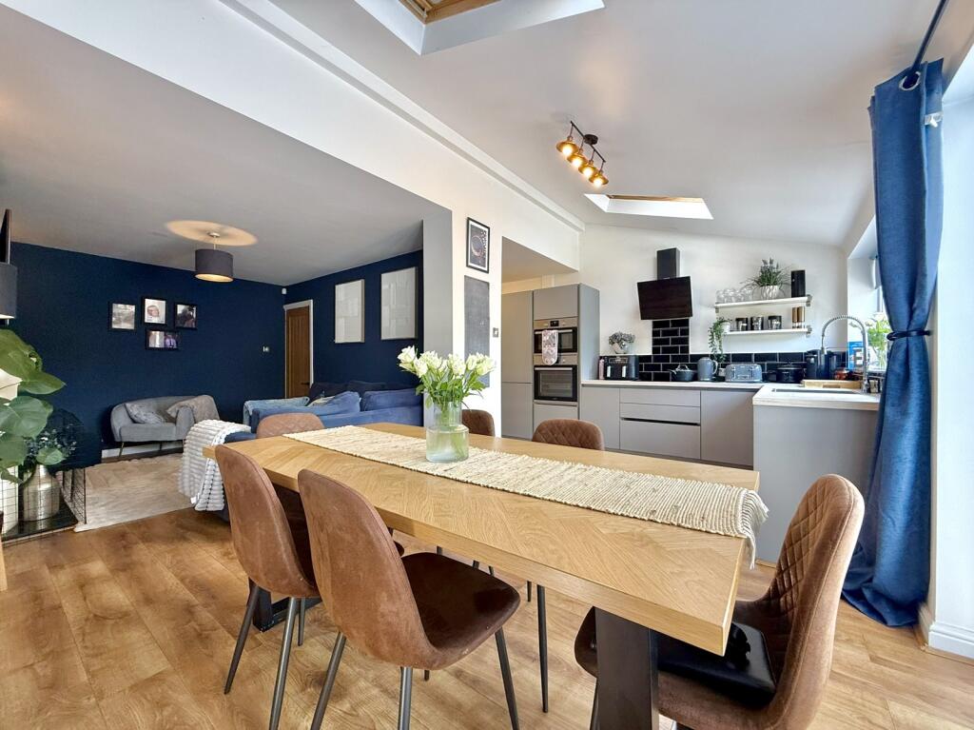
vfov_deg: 85.6
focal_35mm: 14
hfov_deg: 102.1
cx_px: 487
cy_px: 365
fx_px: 394
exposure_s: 1/99
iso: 125
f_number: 2.2
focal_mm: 2.22
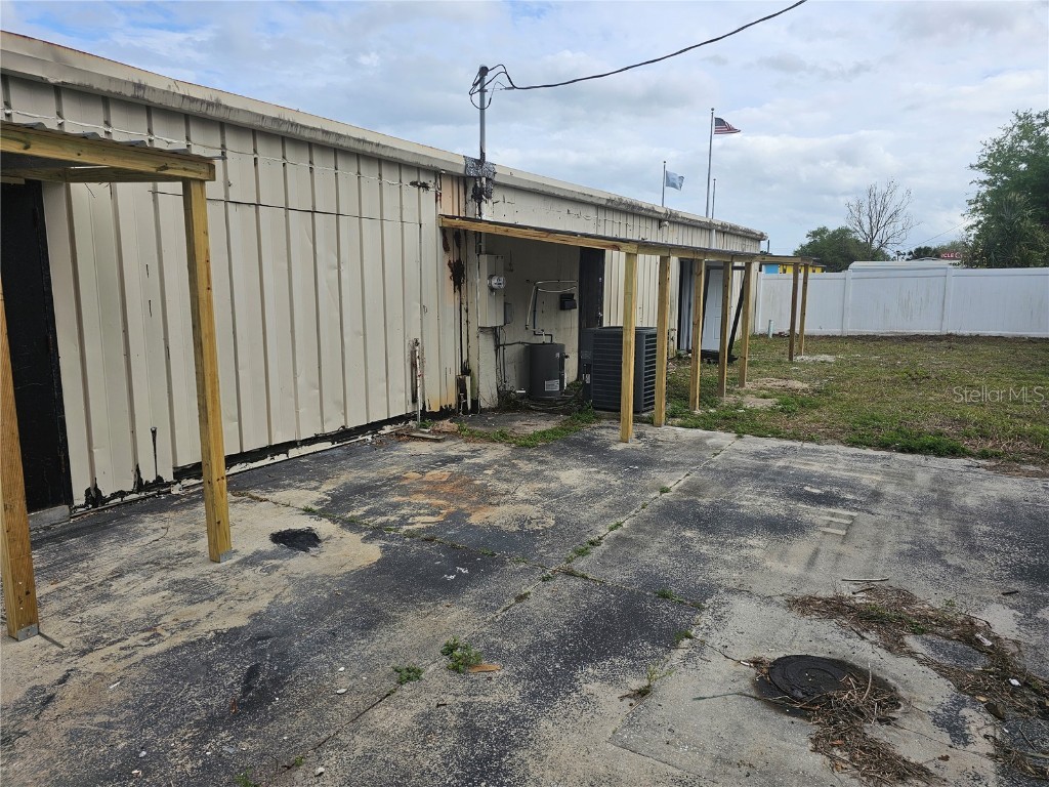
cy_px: 394
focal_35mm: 23
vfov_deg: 58.9
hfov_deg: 73.9
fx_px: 697
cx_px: 524
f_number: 1.7
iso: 10
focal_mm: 6.3
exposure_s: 1/666
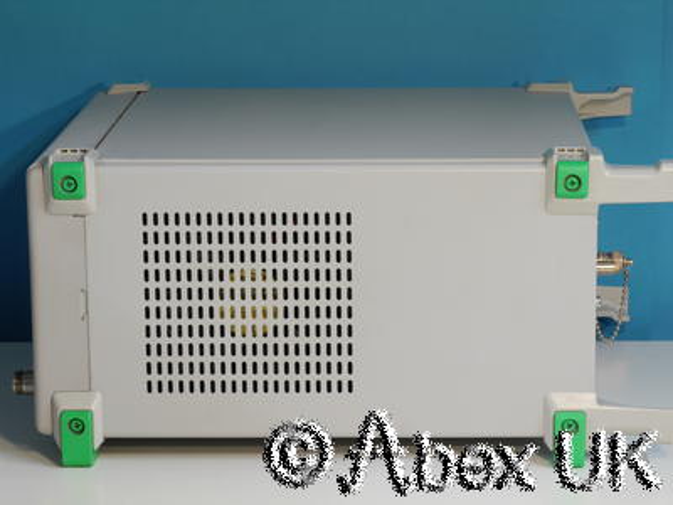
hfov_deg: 16.1
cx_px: 336
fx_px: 2372
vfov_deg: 12.1
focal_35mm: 122
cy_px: 252
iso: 400
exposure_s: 1/2
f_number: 14
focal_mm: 61
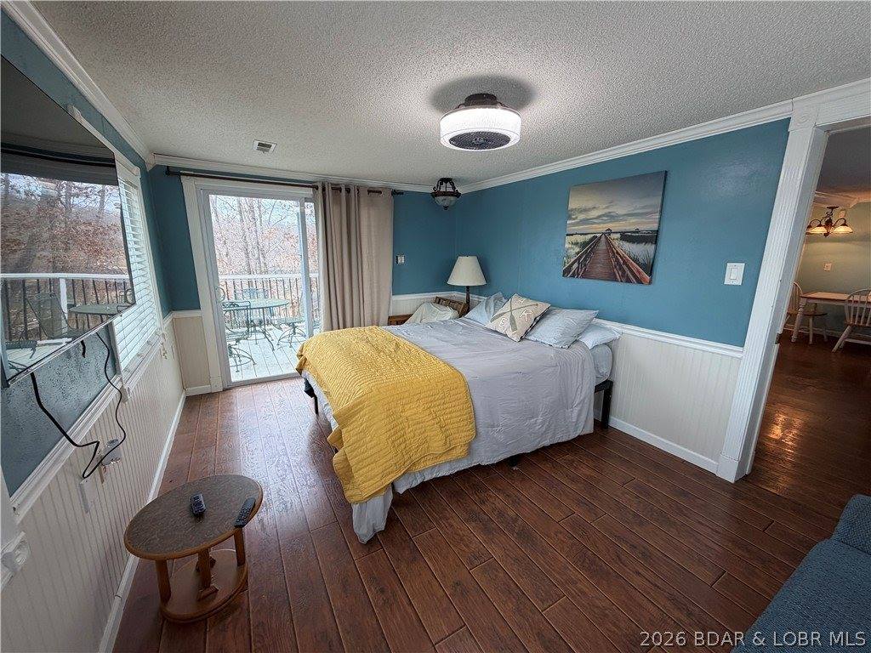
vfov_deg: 85.7
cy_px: 326
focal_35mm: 14
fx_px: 352
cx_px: 436
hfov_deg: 102.1
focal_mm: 2.22
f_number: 2.2
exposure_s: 1/121
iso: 100
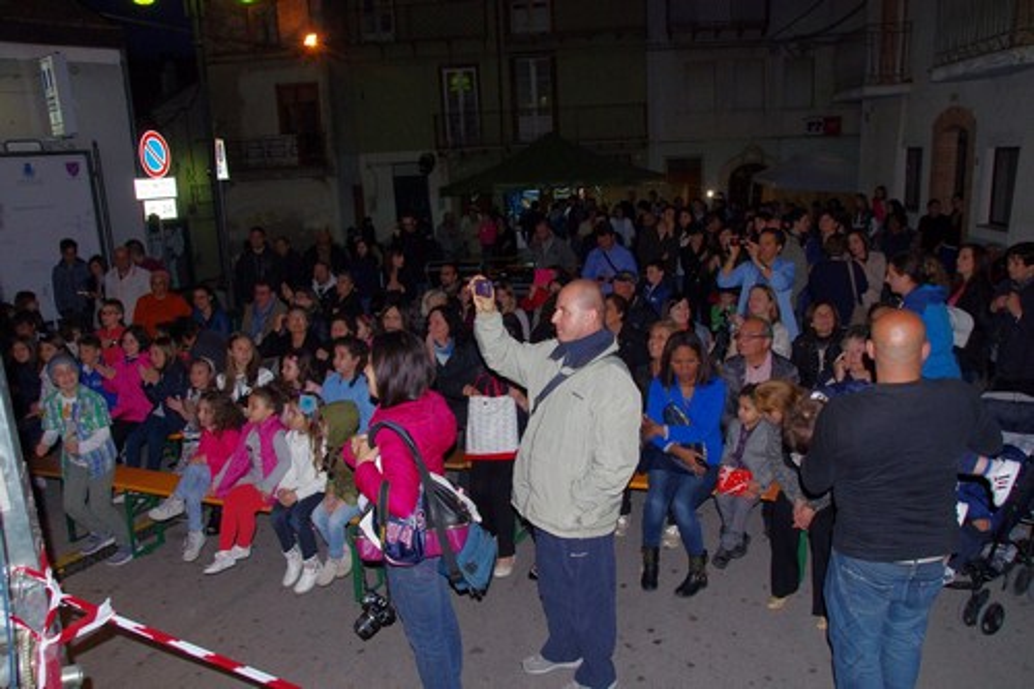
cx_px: 517
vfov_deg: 47.9
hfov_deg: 67.4
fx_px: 775
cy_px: 344
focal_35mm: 27
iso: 1600
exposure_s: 1/60
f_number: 8
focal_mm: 18
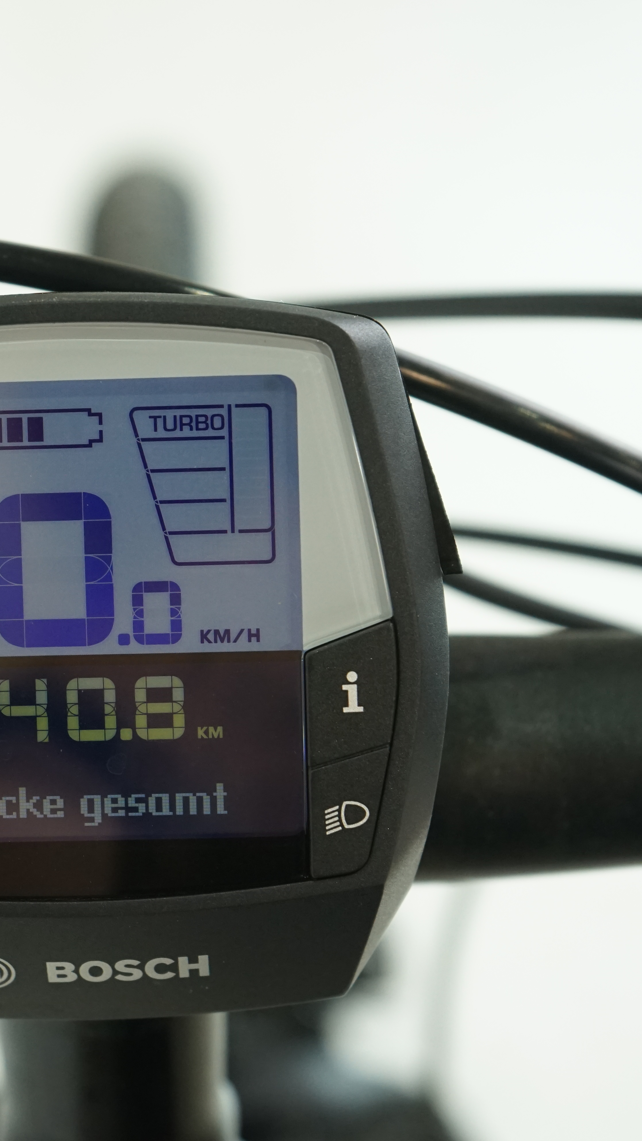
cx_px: 51
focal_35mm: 95
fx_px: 2875
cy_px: 568
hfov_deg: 12.6
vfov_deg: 22.5
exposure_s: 1/200
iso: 1600
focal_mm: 60
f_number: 5.6
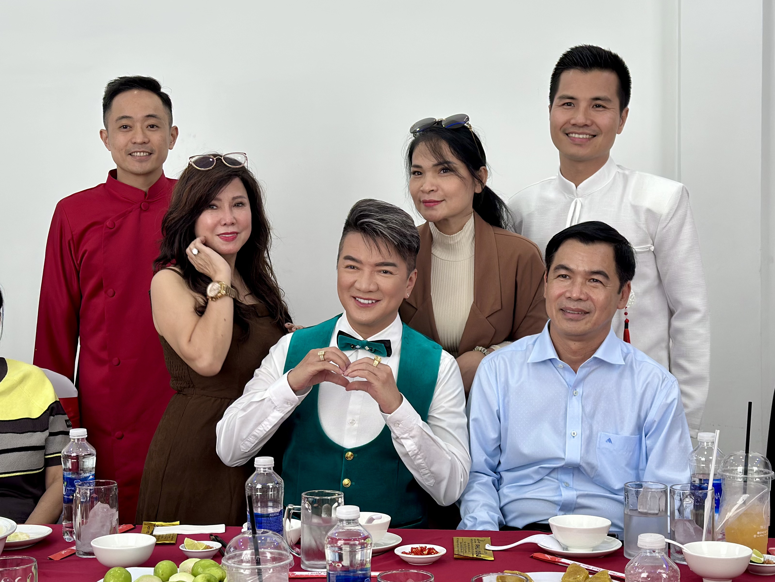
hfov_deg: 39.7
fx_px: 1075
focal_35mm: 48
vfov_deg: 30.3
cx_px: 388
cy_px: 291
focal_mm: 6.86
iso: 80
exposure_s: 1/50
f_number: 1.78
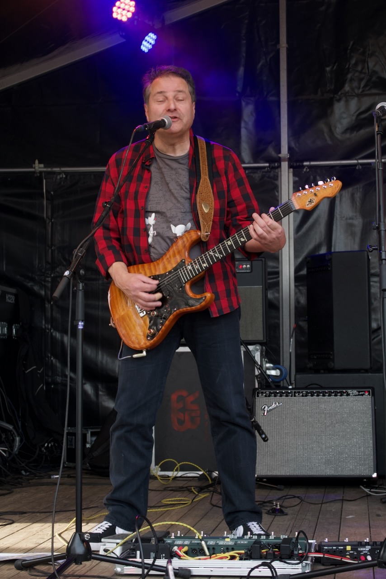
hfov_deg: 21.6
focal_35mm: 63
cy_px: 290
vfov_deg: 31.9
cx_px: 193
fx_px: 1013
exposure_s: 1/125
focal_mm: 23.09
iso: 100
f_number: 3.5
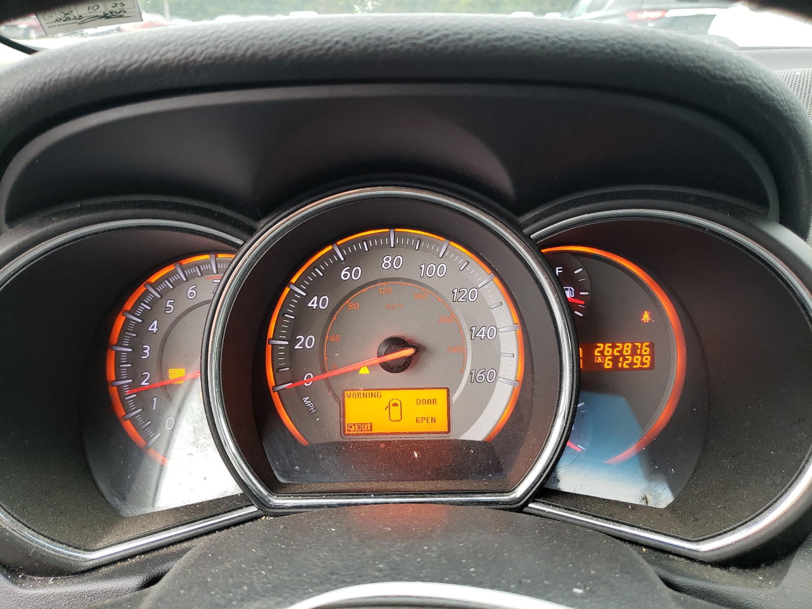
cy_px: 304
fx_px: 610
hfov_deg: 67.3
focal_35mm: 26
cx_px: 406
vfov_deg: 53.1
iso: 67
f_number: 1.5
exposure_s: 1/120
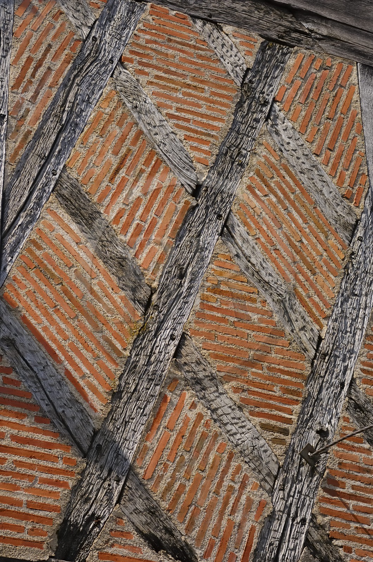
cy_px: 281
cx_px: 186
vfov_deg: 20.9
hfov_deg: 14.0
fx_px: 1520
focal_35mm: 98
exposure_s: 1/160
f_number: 7.1
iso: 100
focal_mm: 65
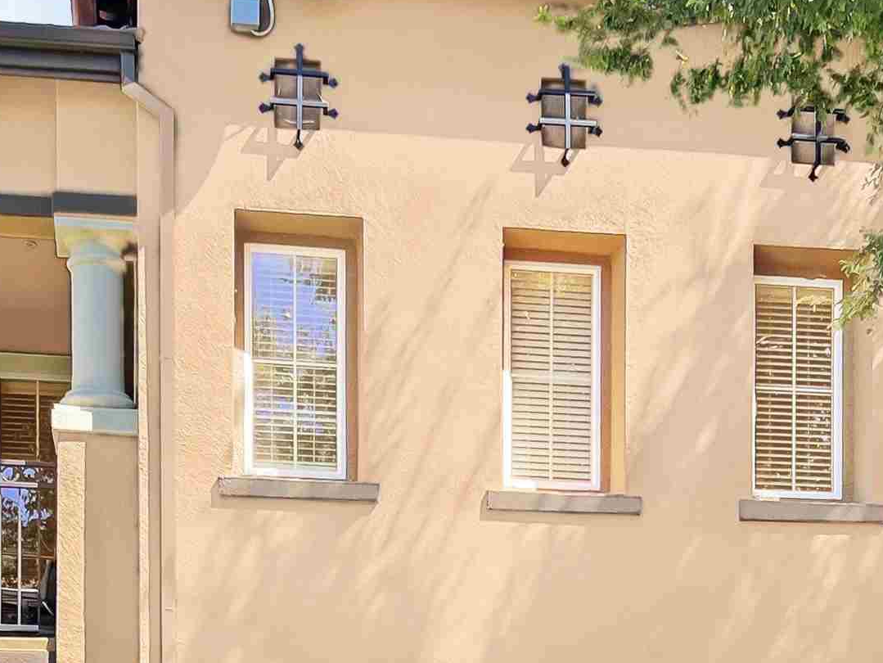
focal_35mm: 74
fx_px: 1888
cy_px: 750
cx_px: 421
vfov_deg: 19.0
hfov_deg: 26.3
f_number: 1.5
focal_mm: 5.7
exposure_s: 1/662
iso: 50
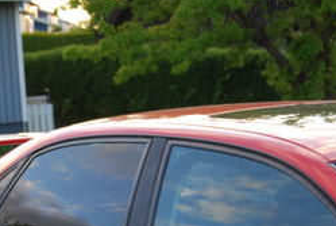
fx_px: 1115
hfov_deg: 17.0
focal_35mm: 119
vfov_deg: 11.5
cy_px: 177
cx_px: 84
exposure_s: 1/100
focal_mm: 31
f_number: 5
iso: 200
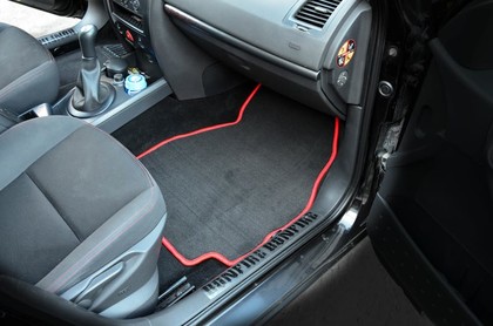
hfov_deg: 53.2
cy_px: 163
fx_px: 492
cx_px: 246
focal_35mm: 36
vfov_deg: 36.7
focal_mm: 24
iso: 800
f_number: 6.3
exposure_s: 1/15
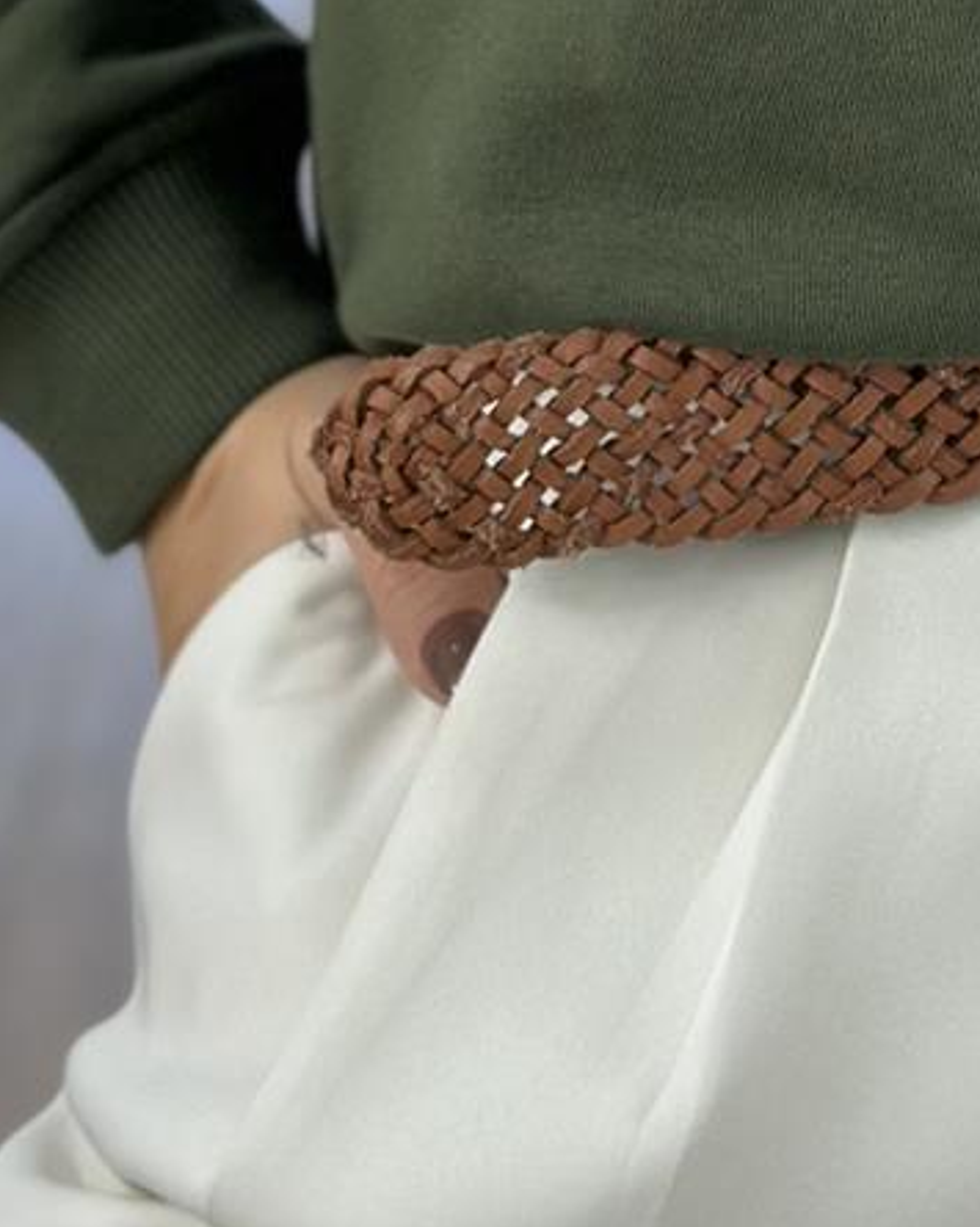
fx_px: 6129
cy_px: -580
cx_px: 721
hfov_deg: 9.1
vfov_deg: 11.0
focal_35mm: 169
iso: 80
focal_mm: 6.86
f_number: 1.78
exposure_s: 1/100
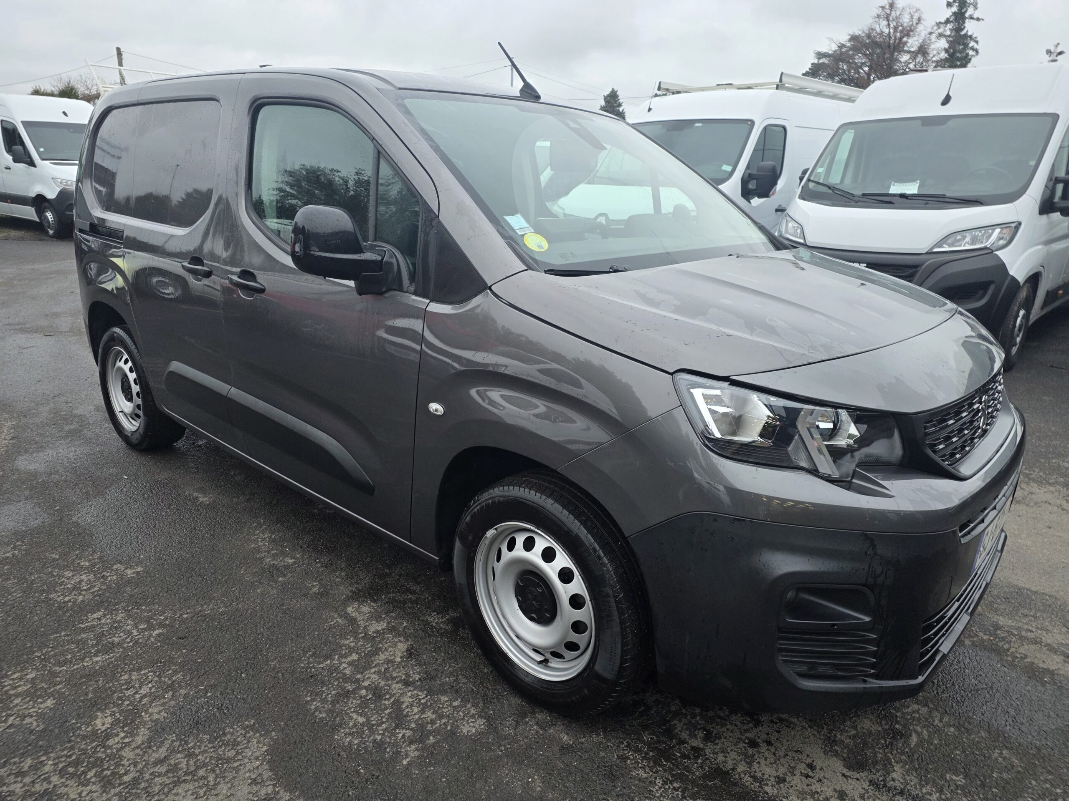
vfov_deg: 58.9
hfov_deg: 73.9
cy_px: 400
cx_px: 534
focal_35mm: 23
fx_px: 710
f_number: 1.7
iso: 160
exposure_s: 1/180
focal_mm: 6.25
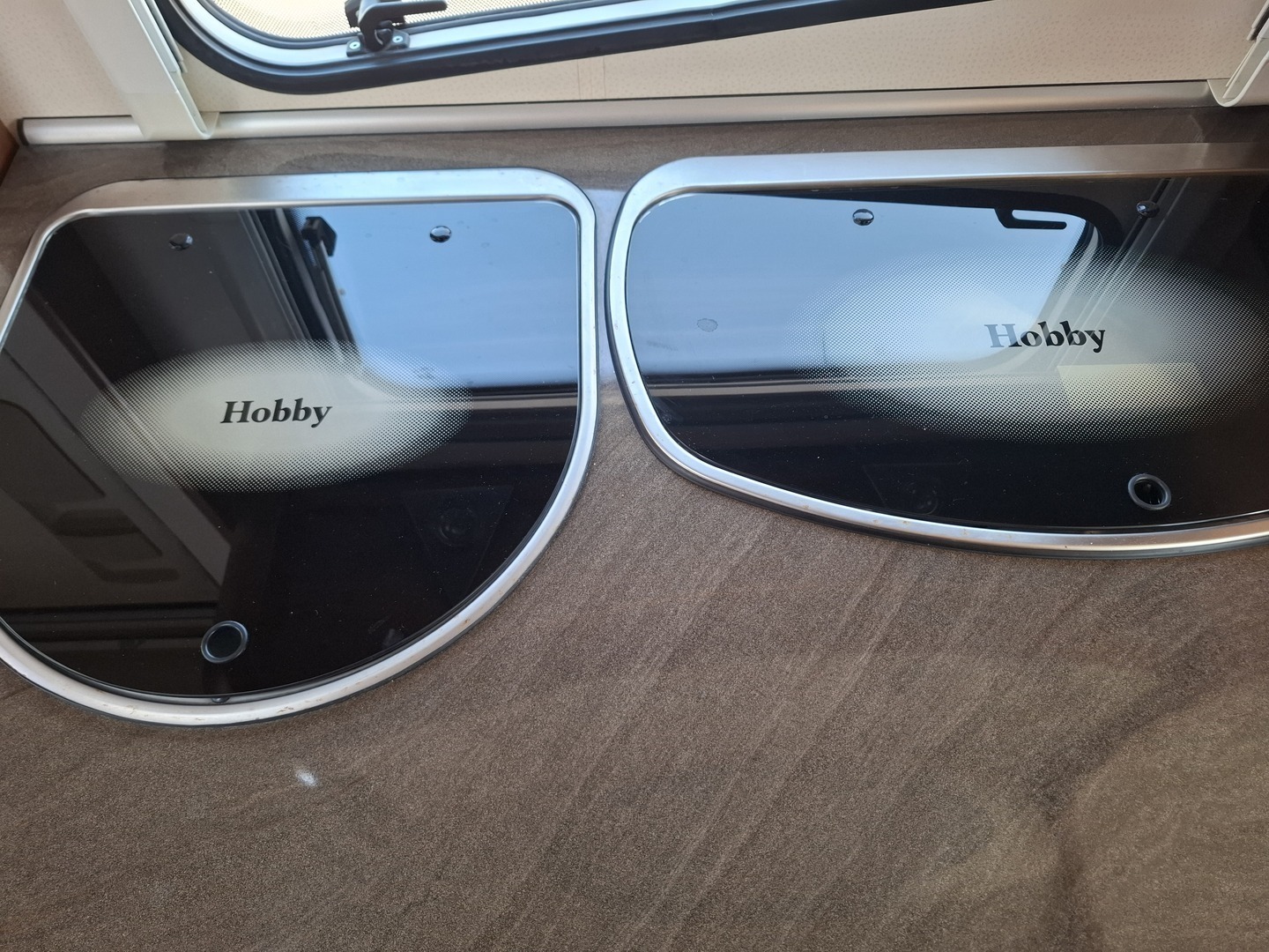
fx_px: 843
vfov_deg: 58.9
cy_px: 476
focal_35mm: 23
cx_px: 634
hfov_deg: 73.9
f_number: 1.8
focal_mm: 5.54
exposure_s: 1/100
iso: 160
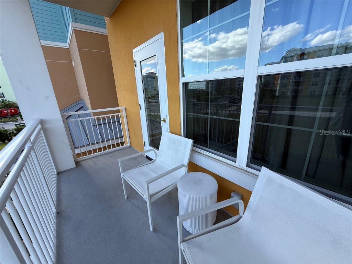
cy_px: 132
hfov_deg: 102.1
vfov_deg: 85.7
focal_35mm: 14
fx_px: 142
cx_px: 176
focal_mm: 2.22
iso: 50
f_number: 2.2
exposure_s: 1/430
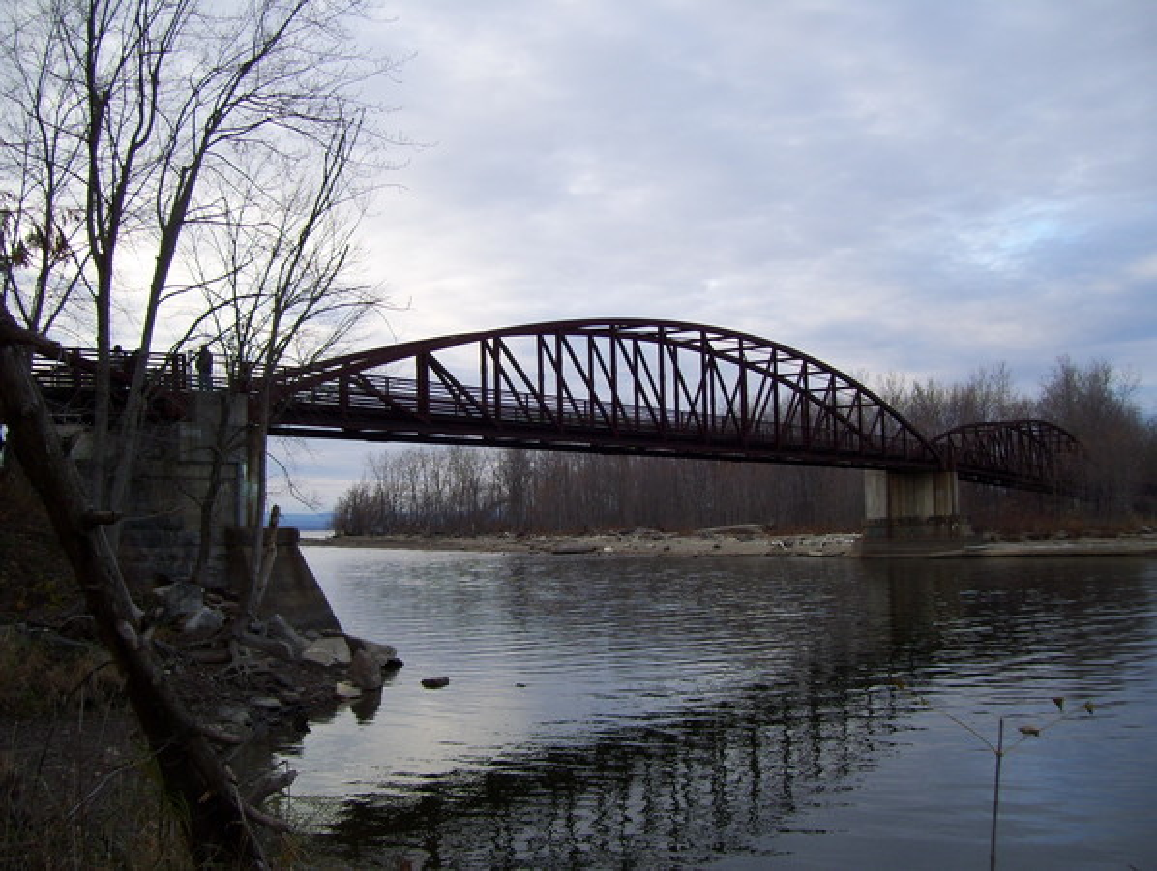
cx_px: 578
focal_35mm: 36
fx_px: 1205
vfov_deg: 39.7
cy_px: 436
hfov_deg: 51.3
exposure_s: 1/400
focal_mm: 6
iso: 80
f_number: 2.7
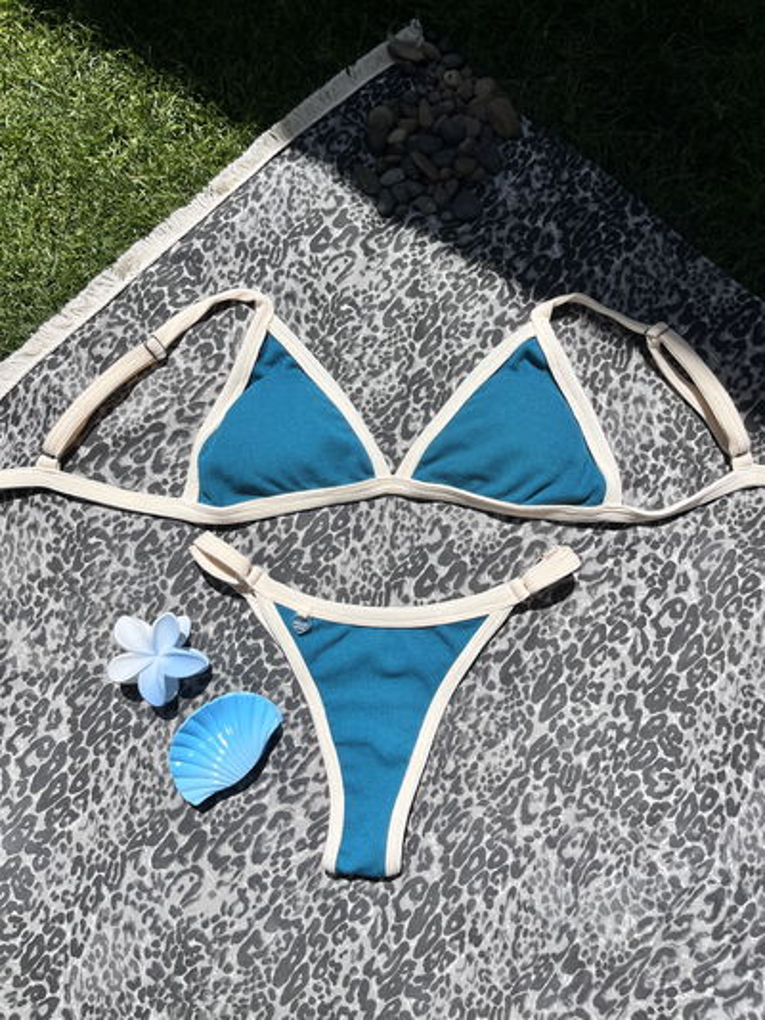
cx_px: 382
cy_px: 510
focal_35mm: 26
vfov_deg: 67.3
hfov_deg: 53.1
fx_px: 766
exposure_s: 1/9901
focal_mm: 5.1
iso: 50
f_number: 1.6
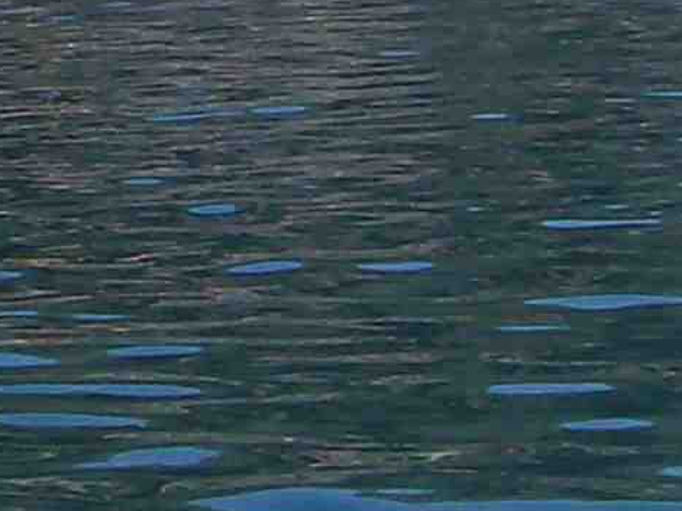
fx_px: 4629
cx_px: -935
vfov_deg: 6.2
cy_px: -426
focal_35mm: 235
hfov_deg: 7.8
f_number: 4.8
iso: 80
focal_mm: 6
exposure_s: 1/646
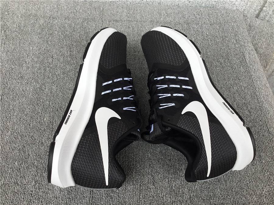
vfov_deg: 45.4
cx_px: 137
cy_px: 102
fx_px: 245
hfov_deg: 58.4
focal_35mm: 31
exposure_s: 1/104
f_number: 2.4
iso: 25
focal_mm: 3.3
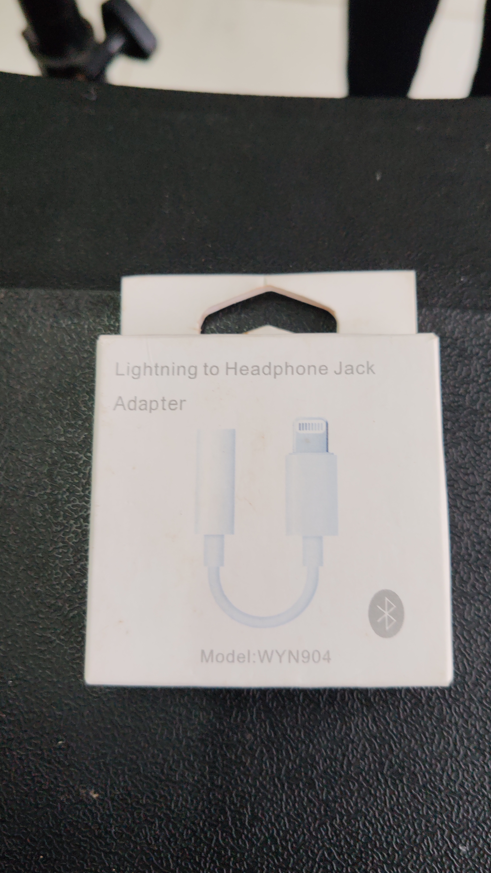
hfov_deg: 38.9
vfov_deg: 64.3
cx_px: 273
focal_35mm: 30
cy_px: 437
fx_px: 694
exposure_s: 1/100
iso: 320
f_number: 1.9
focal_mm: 6.12
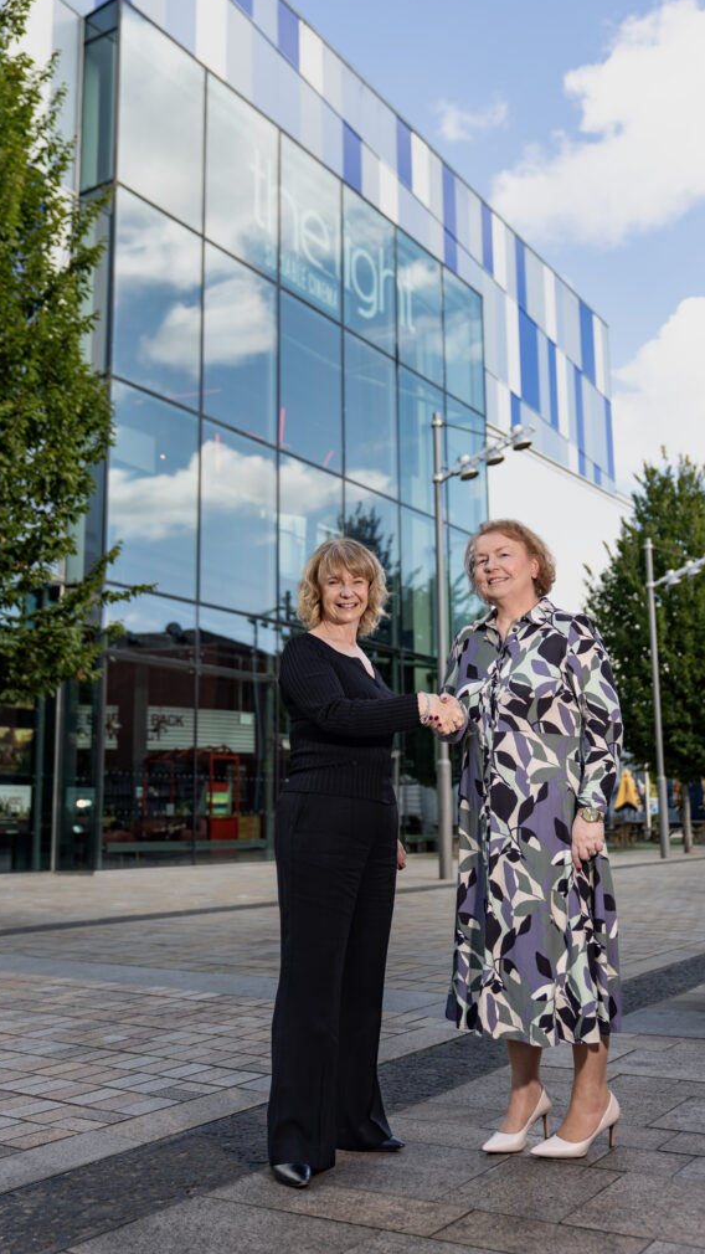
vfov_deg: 58.0
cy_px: 620
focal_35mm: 34
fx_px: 1130
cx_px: 356
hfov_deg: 34.6
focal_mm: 32
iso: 100
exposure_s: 1/500
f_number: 2.8
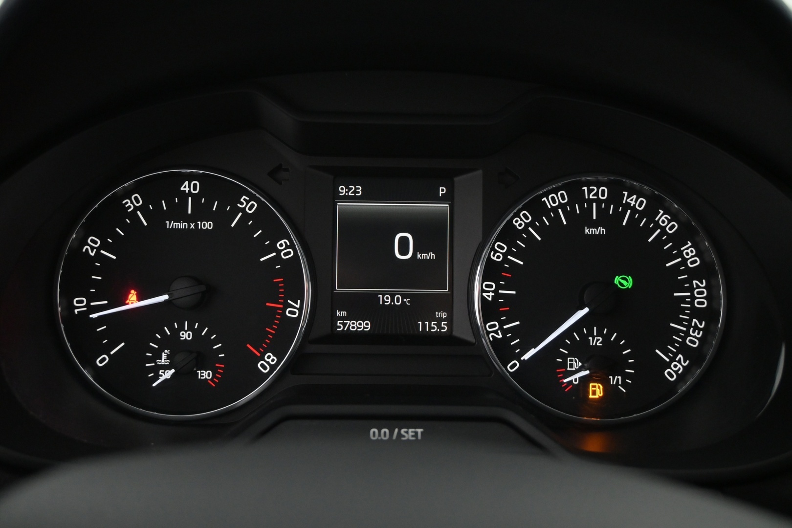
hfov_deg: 51.3
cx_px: 396
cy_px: 264
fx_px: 825
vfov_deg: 35.5
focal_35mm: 38
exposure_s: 1/50
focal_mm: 25
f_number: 4.2
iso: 2500
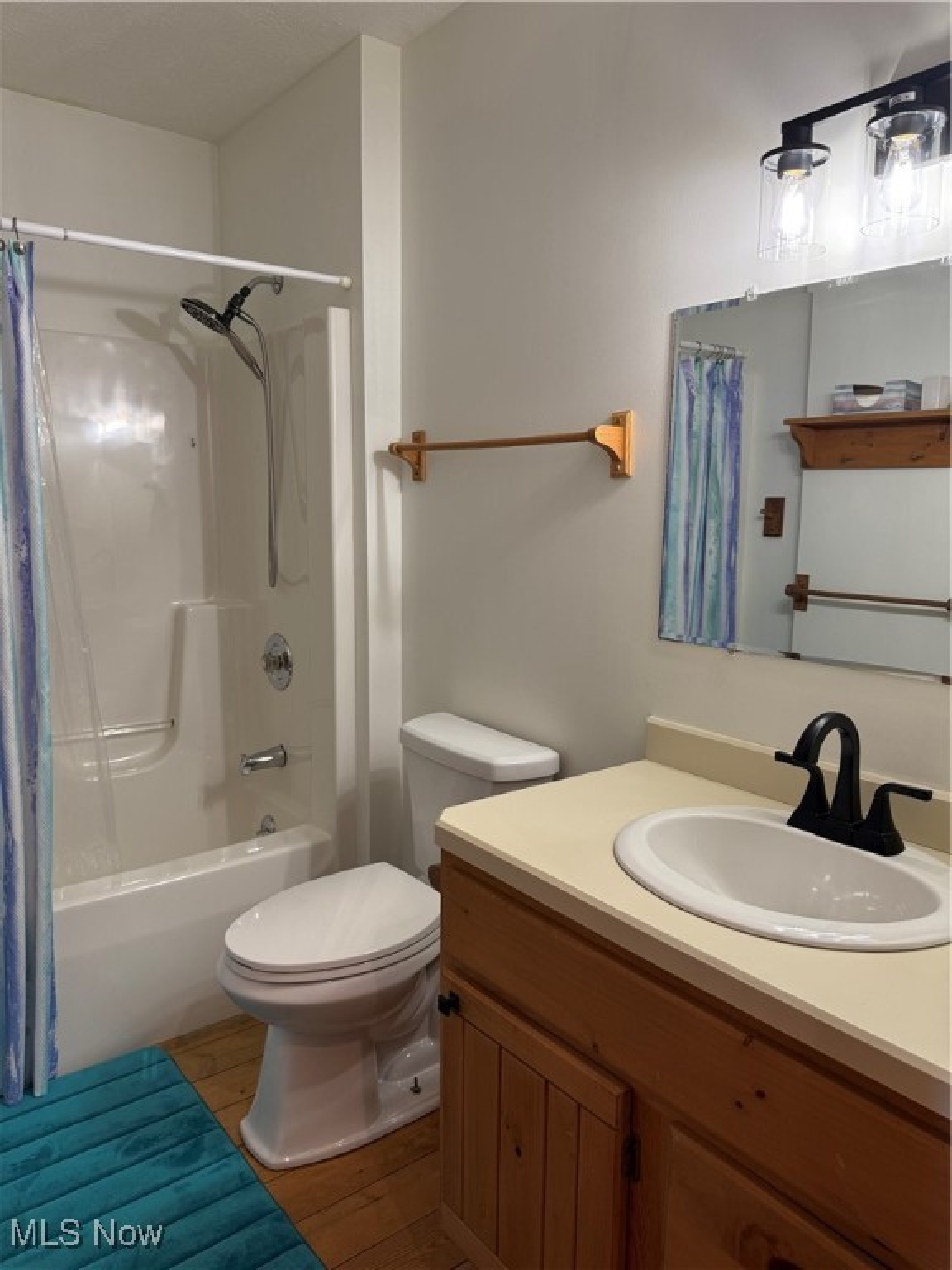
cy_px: 635
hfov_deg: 56.8
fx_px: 880
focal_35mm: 24
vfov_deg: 71.6
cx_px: 476
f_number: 1.78
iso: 125
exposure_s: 1/120
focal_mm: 6.76
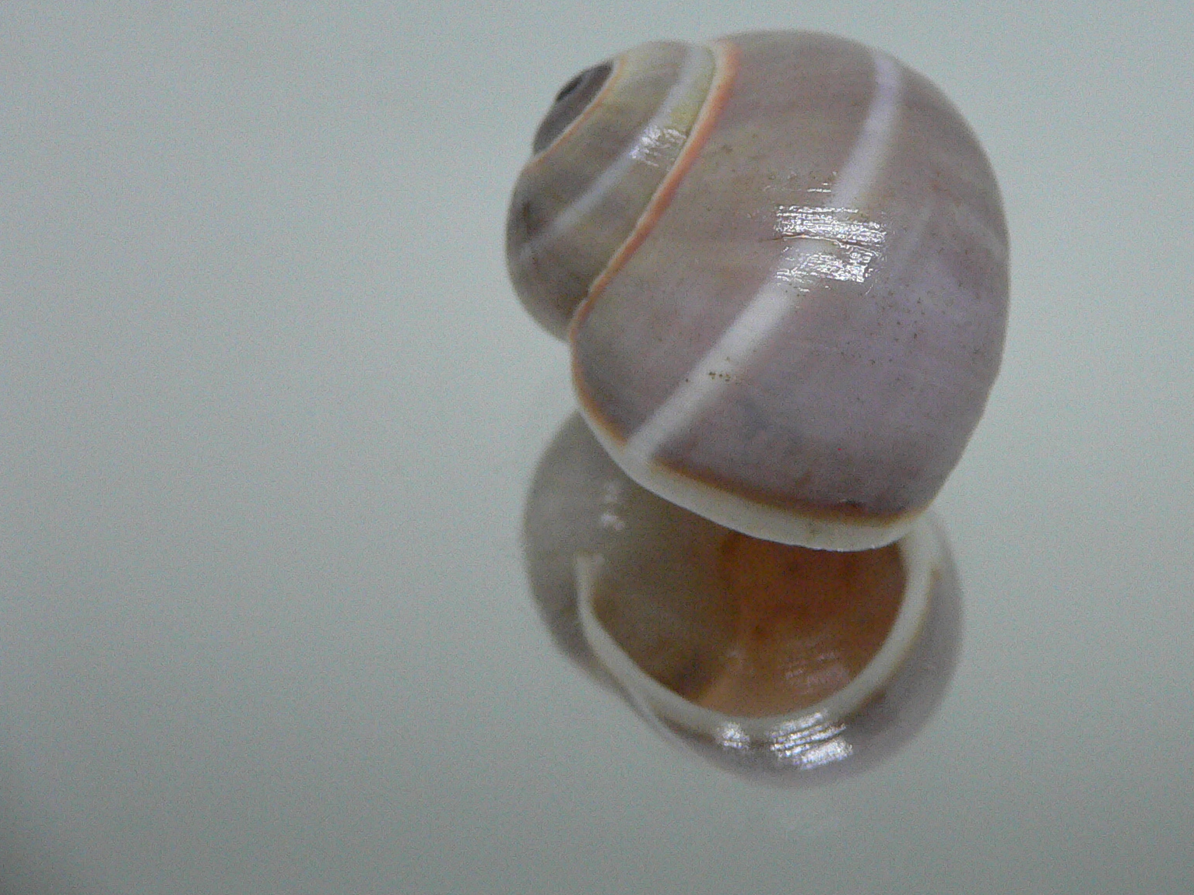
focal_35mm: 46
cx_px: 752
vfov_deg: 31.4
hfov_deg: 40.9
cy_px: 333
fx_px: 1586
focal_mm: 4.6
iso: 200
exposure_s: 1/60
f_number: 2.8
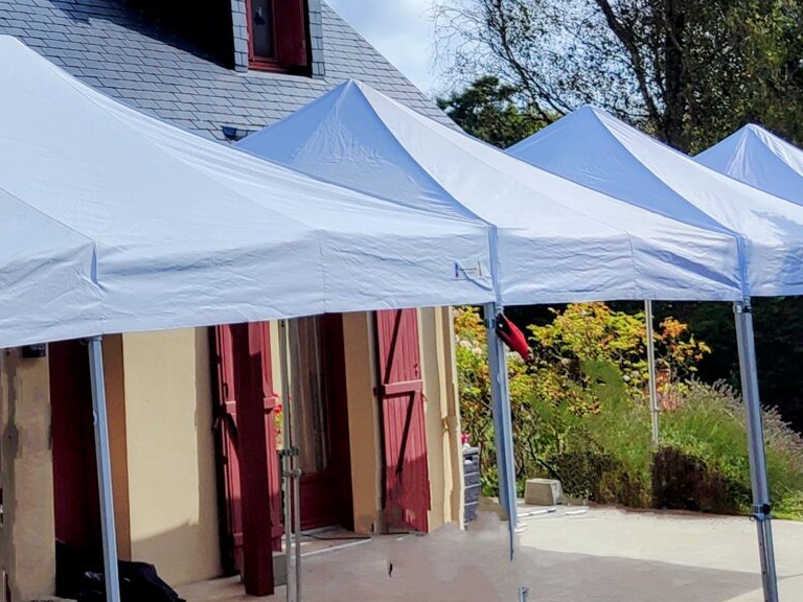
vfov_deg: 17.6
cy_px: -103
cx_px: -170
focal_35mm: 80
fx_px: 1856
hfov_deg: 22.4
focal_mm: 5.59
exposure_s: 1/5774
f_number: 1.88
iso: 50
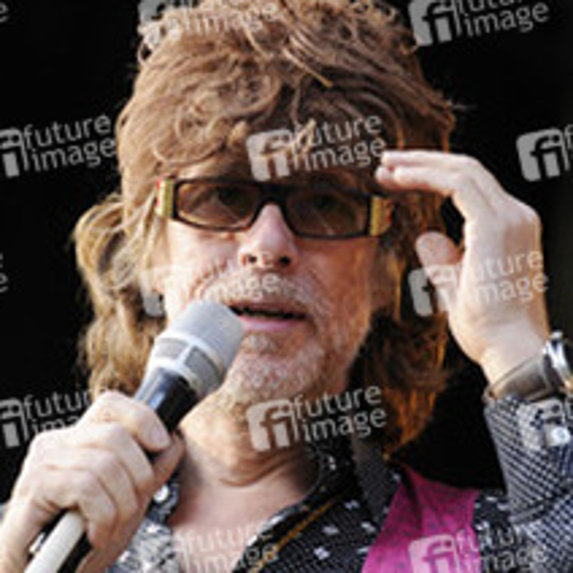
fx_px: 7603
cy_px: 351
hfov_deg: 4.3
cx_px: 245
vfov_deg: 4.3
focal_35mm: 406
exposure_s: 1/200
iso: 400
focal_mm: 150
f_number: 4
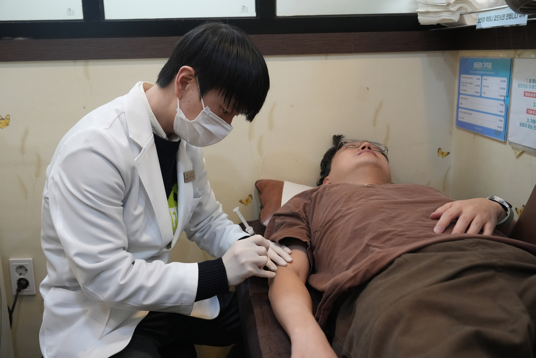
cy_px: 179
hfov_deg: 54.4
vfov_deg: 37.9
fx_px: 521
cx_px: 268
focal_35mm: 35
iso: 5000
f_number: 4.5
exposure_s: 1/125
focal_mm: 35
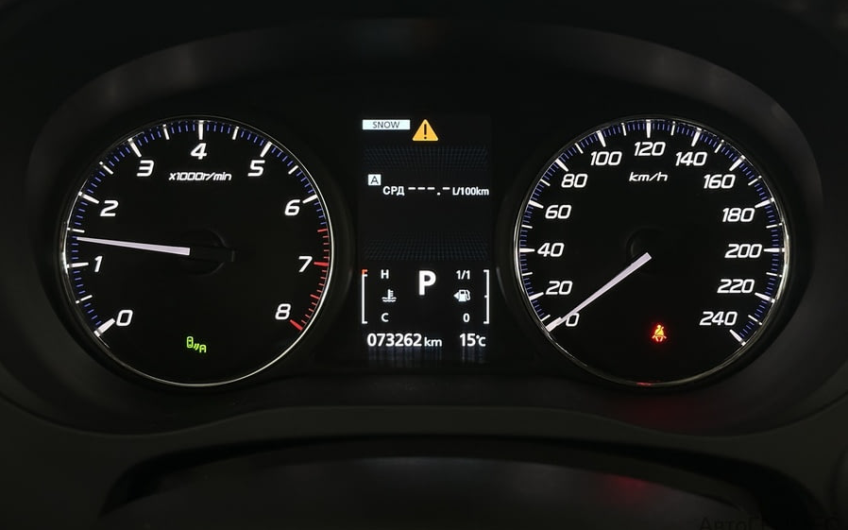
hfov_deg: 39.6
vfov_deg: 25.3
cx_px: 424
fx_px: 1179
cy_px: 225
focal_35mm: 51
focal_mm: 6.86
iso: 250
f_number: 1.78
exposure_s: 1/50
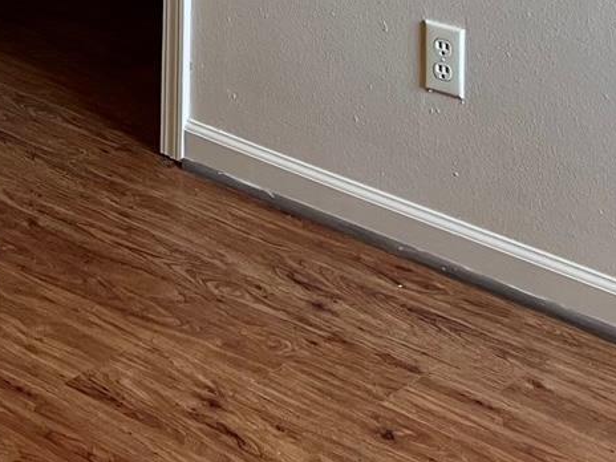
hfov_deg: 16.6
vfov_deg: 11.7
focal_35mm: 113
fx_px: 2011
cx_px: -145
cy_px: -465
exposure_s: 1/121
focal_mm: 5.7
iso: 125
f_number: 1.5
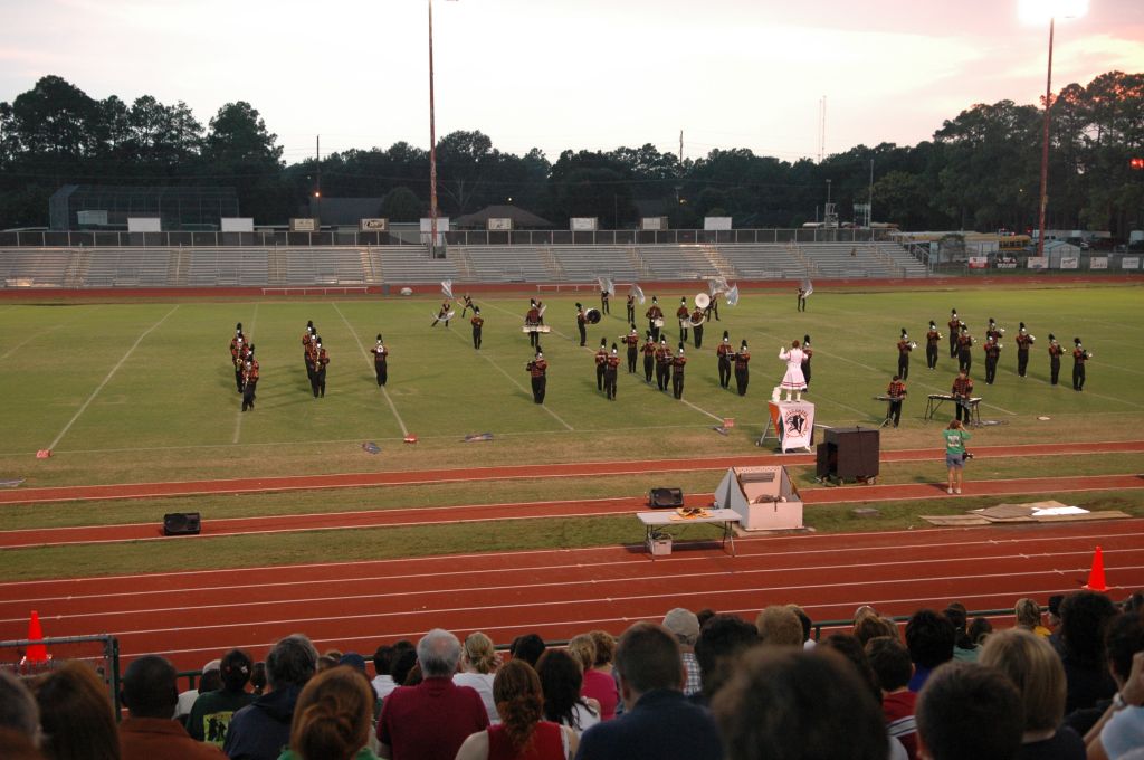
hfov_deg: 49.6
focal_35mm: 39
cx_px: 572
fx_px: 1238
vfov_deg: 34.1
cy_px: 380
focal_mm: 26
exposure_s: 1/60
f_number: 2.8
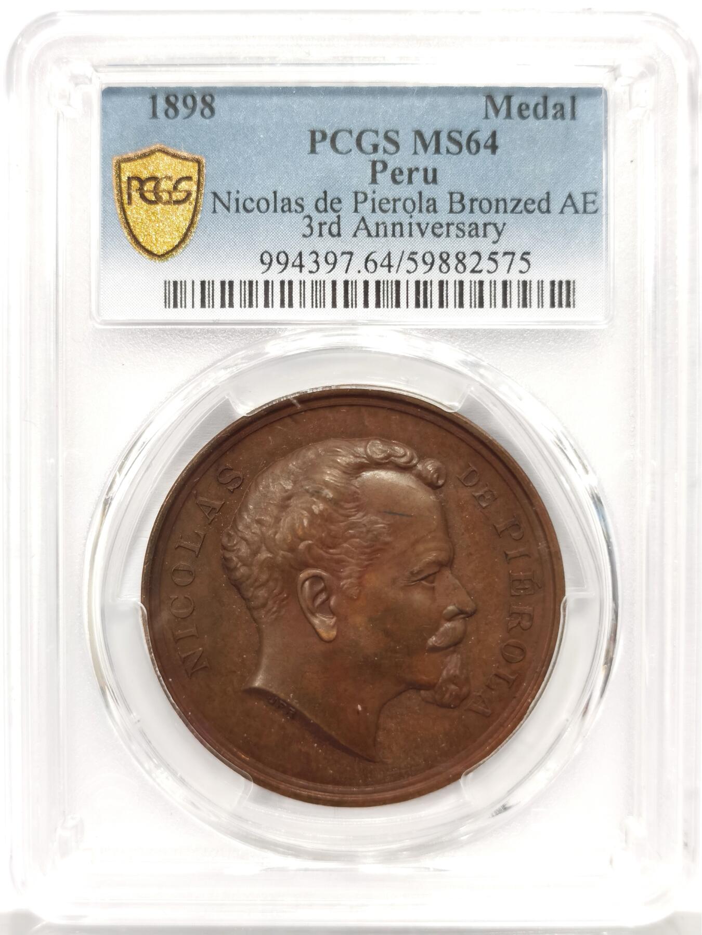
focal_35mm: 54
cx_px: 351
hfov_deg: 27.0
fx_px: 1460
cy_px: 468
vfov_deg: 35.5
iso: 250
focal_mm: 5.56
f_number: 16
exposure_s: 1/100
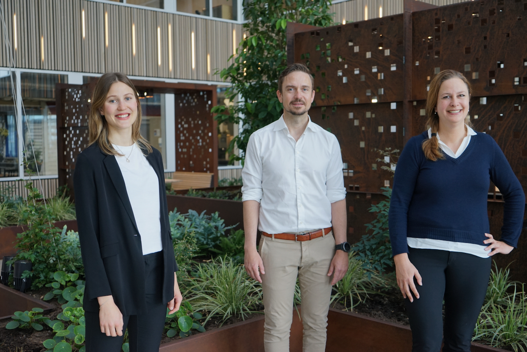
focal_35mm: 41
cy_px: 176
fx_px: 600
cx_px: 264
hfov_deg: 47.4
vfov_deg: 32.6
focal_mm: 41
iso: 640
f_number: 4
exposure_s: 1/160
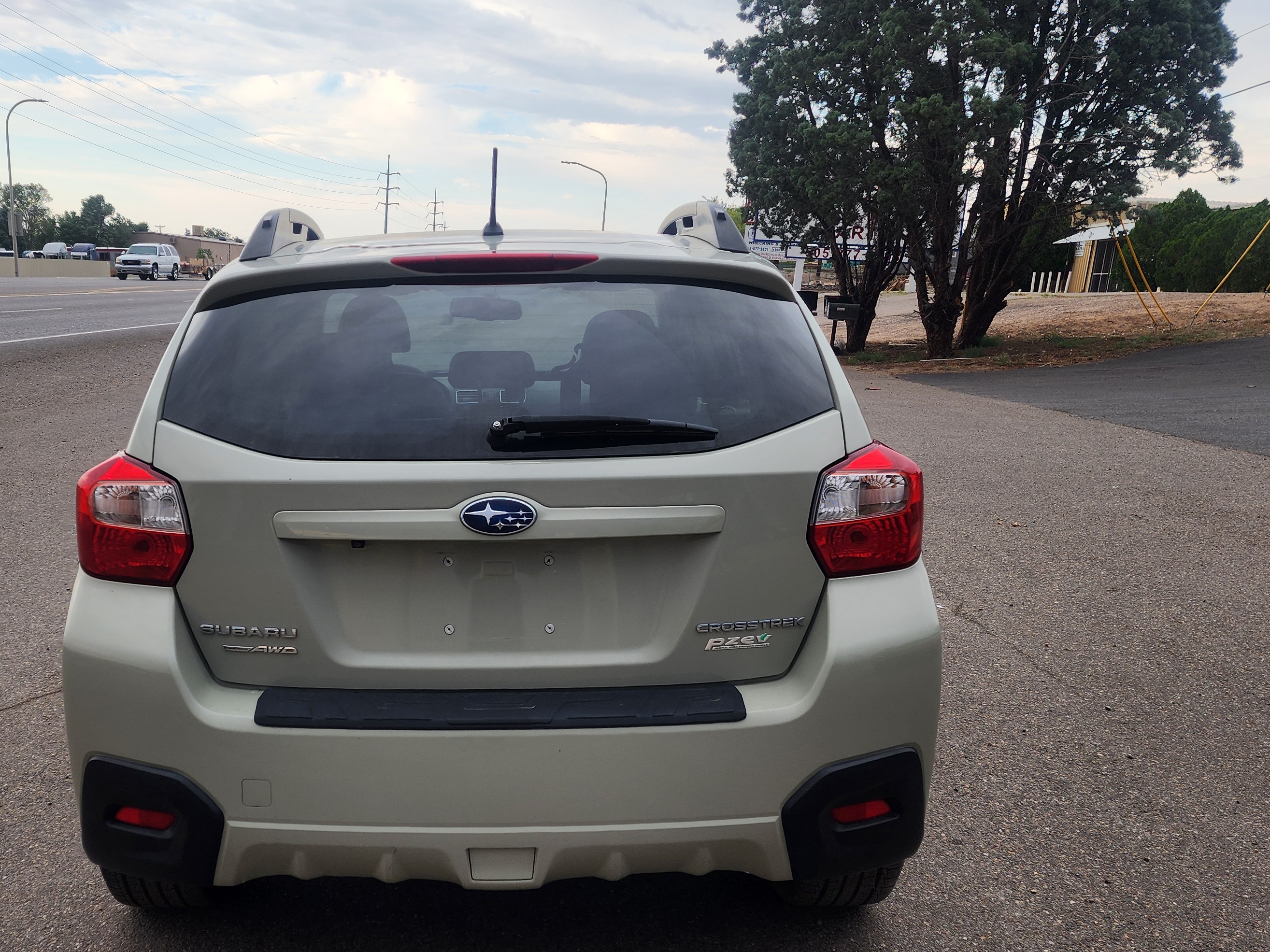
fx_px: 1284
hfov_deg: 52.1
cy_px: 604
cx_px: 477
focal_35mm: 35
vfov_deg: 40.4
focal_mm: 6.4
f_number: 1.8
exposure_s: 1/281
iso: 12
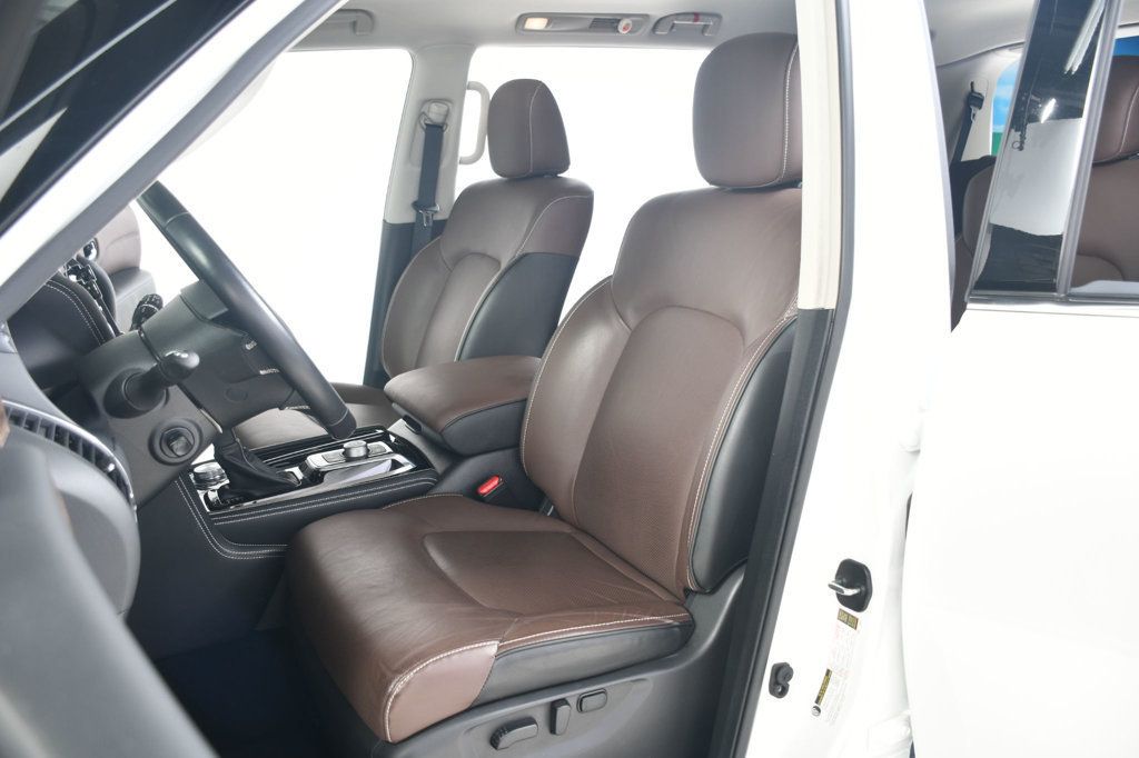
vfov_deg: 43.6
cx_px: 570
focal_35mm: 30
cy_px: 379
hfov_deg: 61.9
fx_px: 949
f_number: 3.5
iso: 100
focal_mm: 20
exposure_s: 1/160
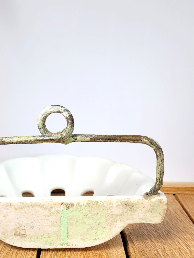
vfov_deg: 40.0
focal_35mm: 46
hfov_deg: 31.2
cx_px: 59
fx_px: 344
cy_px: 195
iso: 40
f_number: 1.8
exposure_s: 1/679
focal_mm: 5.4
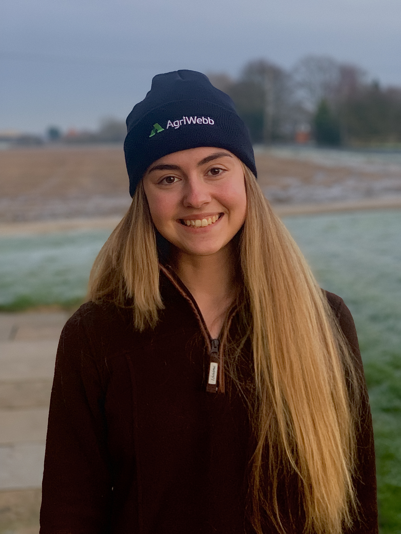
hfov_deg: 28.0
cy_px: 267
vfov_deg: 36.8
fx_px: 803
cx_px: 200
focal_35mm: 52
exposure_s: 1/48
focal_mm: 6
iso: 400
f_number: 2.4
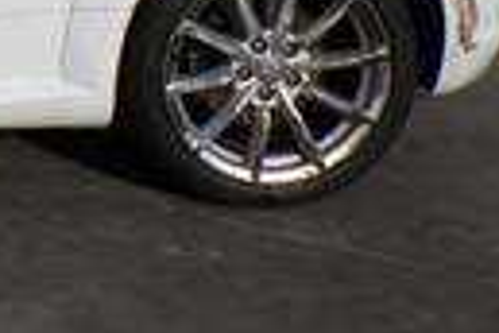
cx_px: -298
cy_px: -166
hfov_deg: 18.7
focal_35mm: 93
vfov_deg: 13.8
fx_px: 1289
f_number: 5.8
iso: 100
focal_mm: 4.3
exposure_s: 1/950
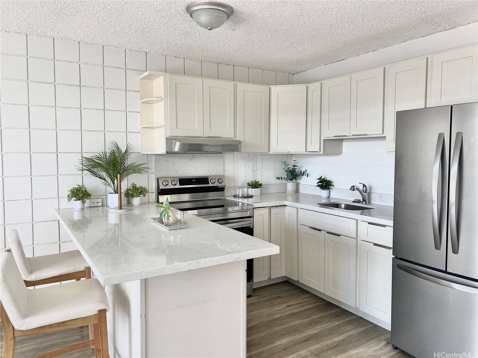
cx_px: 239
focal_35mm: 26
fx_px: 359
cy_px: 179
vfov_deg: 53.1
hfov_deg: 67.3
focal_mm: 5.7
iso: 80
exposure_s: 1/121
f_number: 1.5
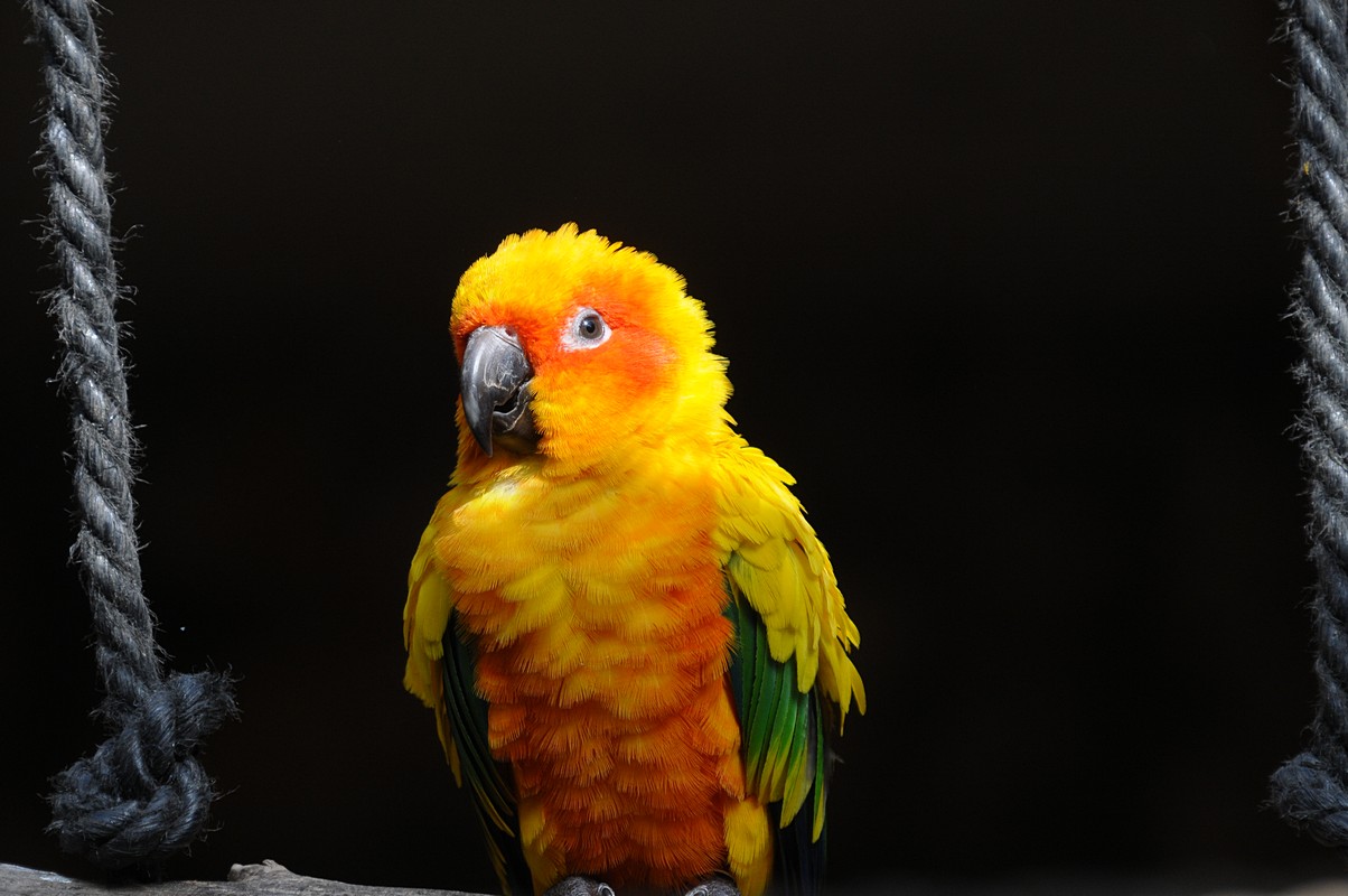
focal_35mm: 480
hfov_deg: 4.3
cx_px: 674
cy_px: 448
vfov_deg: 2.9
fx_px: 17954
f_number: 6.3
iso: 640
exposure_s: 1/500
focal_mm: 320
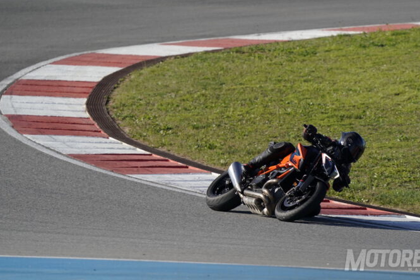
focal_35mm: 685
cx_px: 225
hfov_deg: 3.0
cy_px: 121
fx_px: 7991
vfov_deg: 2.0
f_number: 8
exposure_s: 1/1000
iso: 400
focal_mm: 600
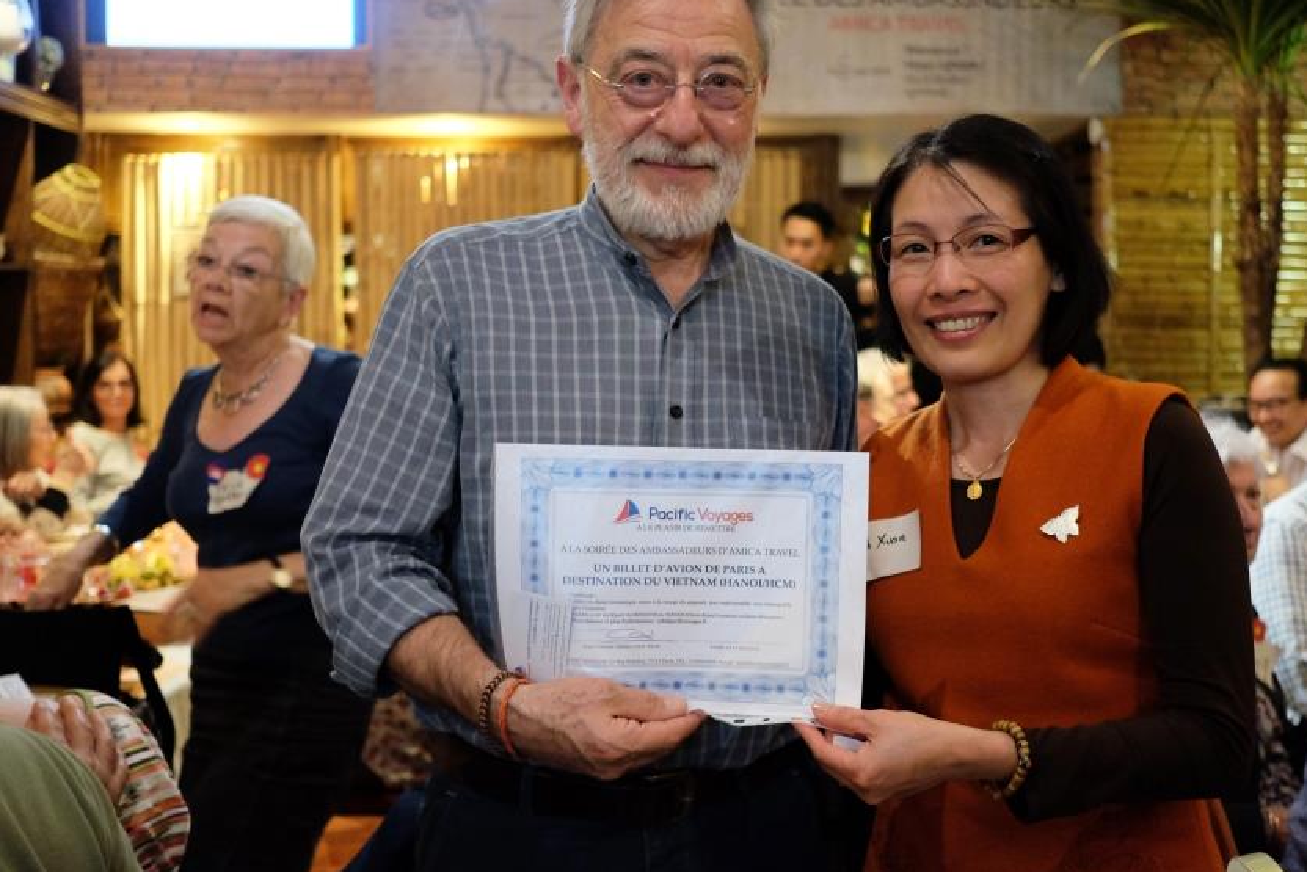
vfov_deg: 31.2
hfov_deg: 45.3
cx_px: 752
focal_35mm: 43
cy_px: 385
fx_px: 1562
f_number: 2
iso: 3200
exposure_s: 1/50
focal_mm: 23
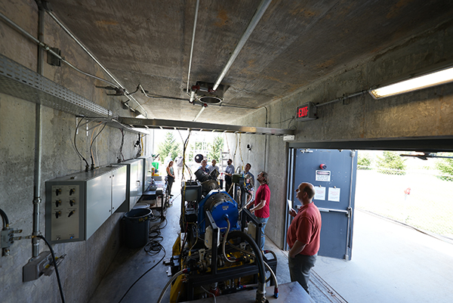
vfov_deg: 90.1
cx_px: 226
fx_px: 151
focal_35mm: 12
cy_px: 152
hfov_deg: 112.6
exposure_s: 1/60
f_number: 2.8
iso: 80
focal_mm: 12
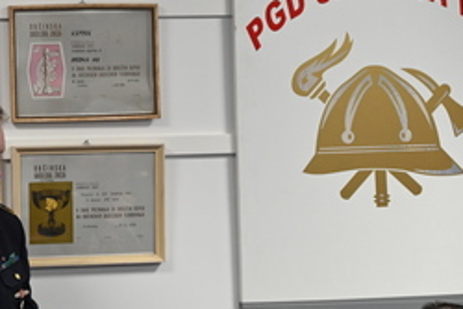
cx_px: 50
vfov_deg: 6.9
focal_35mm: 198
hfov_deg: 10.3
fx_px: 2548
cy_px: 189
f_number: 6.3
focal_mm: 110
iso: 2800
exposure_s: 1/125
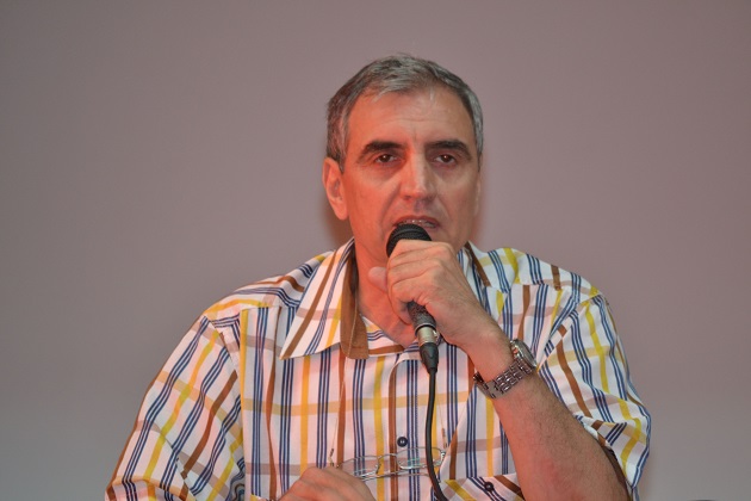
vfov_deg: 4.6
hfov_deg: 6.9
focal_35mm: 300
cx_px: 376
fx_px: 6258
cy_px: 250
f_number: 5.6
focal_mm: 200
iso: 800
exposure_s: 1/30
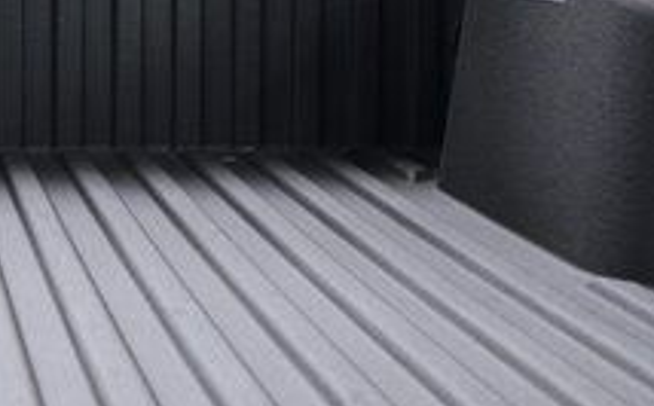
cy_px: -60
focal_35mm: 110
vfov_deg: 11.6
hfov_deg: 18.1
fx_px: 1958
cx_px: -107
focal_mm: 24
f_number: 3.5
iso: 1600
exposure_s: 1/60
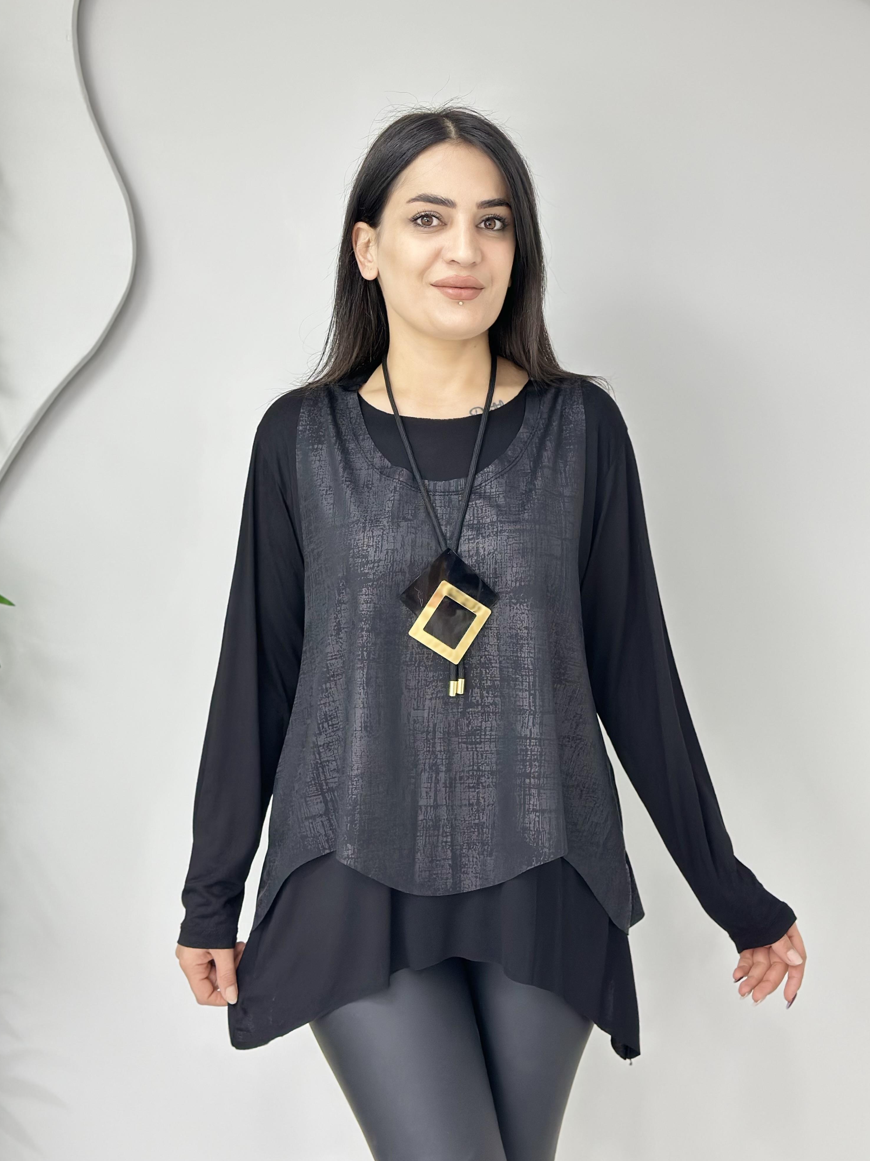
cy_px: 585
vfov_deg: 38.9
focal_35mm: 49
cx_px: 435
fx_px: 1642
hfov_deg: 29.7
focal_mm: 6.86
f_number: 1.78
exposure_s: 1/100
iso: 160
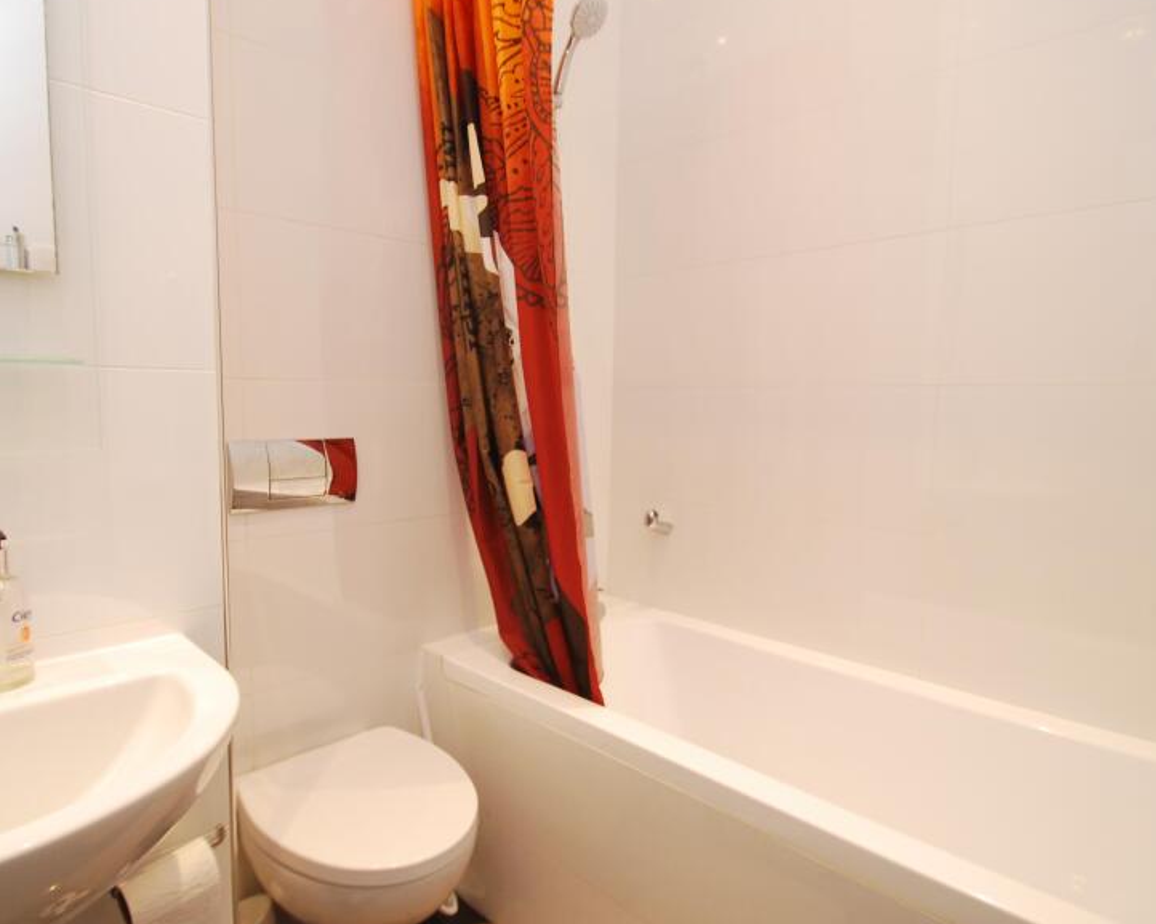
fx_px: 684
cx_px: 536
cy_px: 448
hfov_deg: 80.3
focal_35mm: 20
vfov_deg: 68.0
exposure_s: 1/30
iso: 320
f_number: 3.5
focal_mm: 10
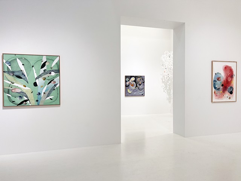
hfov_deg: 67.3
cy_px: 90
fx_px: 181
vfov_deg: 53.1
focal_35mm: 26
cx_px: 120
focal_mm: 5.7
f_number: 1.5
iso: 50
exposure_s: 1/325
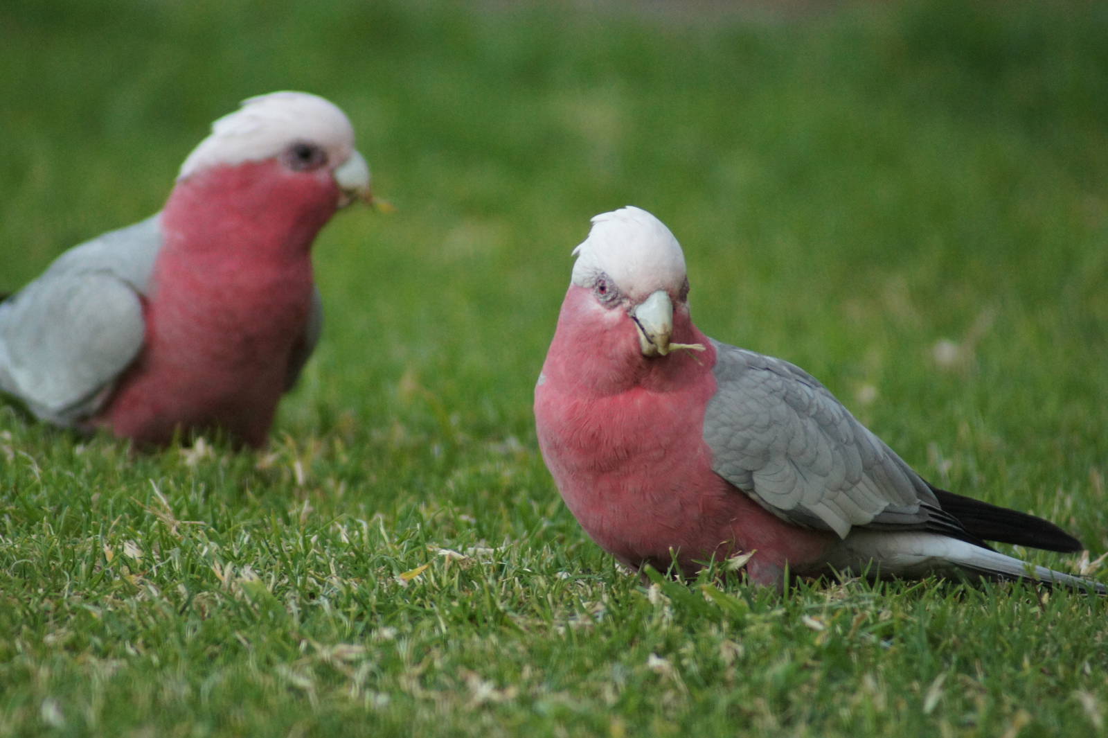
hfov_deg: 4.6
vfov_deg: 3.1
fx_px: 13842
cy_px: 369
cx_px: 554
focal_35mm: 450
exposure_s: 1/200
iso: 1600
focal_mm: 300
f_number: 5.6
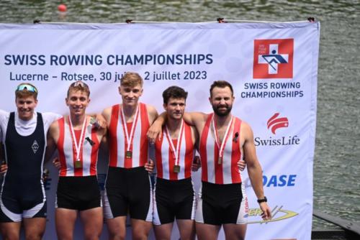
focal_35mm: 200
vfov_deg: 6.9
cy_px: 120
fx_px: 2001
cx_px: 180
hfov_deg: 10.3
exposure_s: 1/500
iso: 280
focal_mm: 200
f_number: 6.3
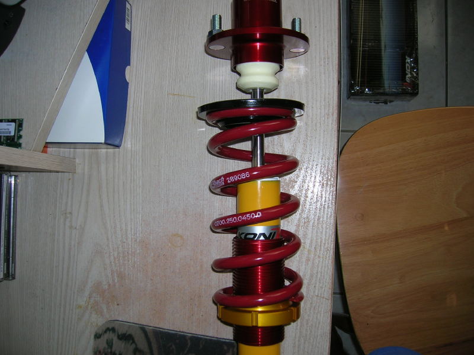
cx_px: 237
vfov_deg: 41.8
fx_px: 465
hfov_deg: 54.0
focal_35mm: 34
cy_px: 178
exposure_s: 1/60.1
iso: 50
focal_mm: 5.7
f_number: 2.9
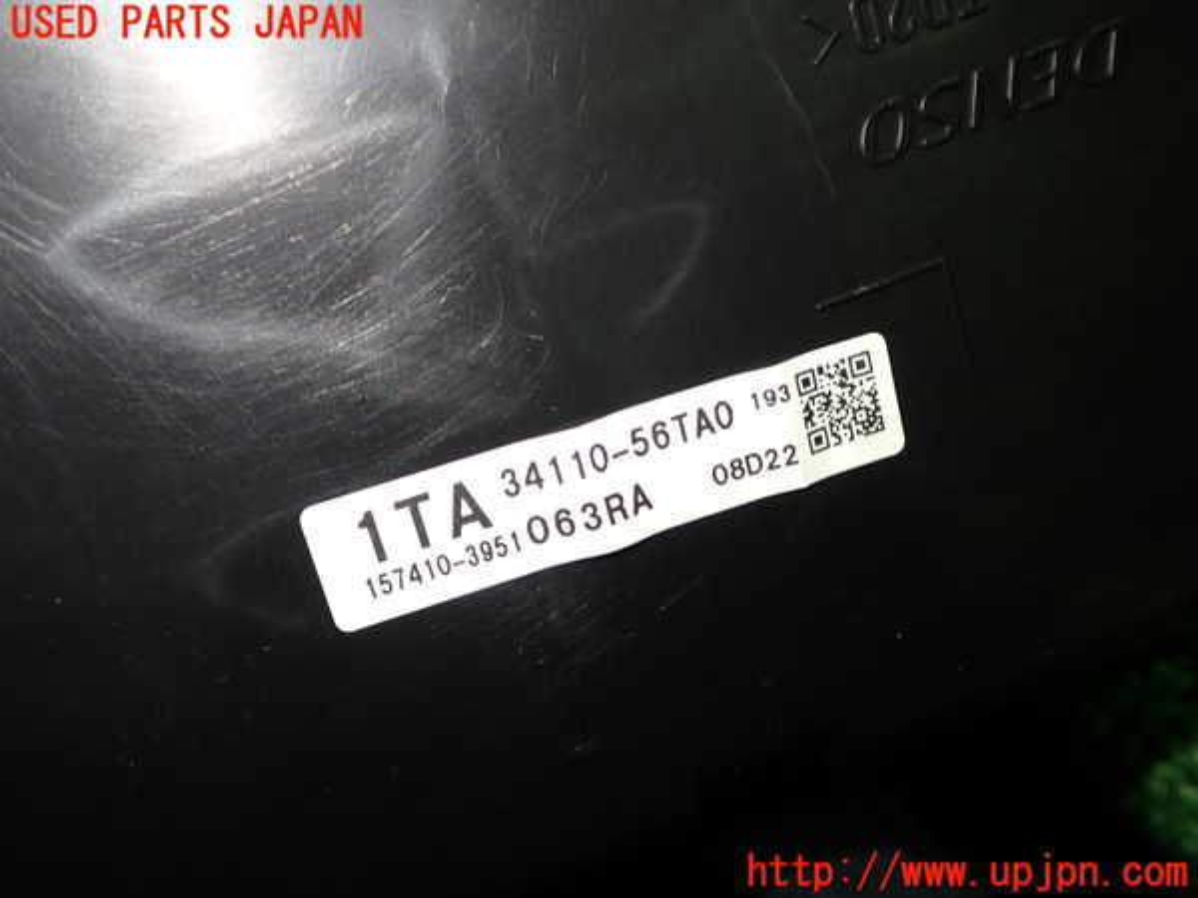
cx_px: 599
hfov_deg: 51.4
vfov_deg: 39.7
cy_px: 449
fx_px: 1246
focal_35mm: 36
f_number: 2.5
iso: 200
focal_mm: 6.37
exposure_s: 1/40
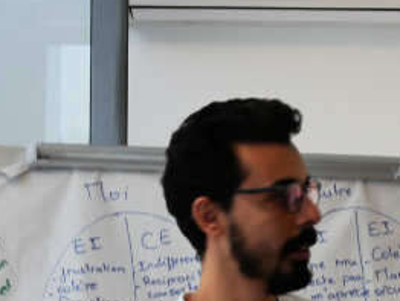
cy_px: 425
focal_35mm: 293
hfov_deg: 6.6
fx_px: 3389
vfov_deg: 5.0
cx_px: 653
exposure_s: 1/20
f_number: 5.6
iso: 800
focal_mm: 32
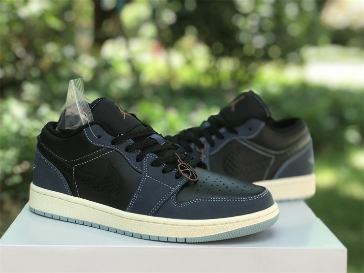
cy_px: 136
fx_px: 599
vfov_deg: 25.7
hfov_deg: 33.8
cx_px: 182
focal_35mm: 57
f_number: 2.8
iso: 32
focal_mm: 6.6
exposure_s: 1/100
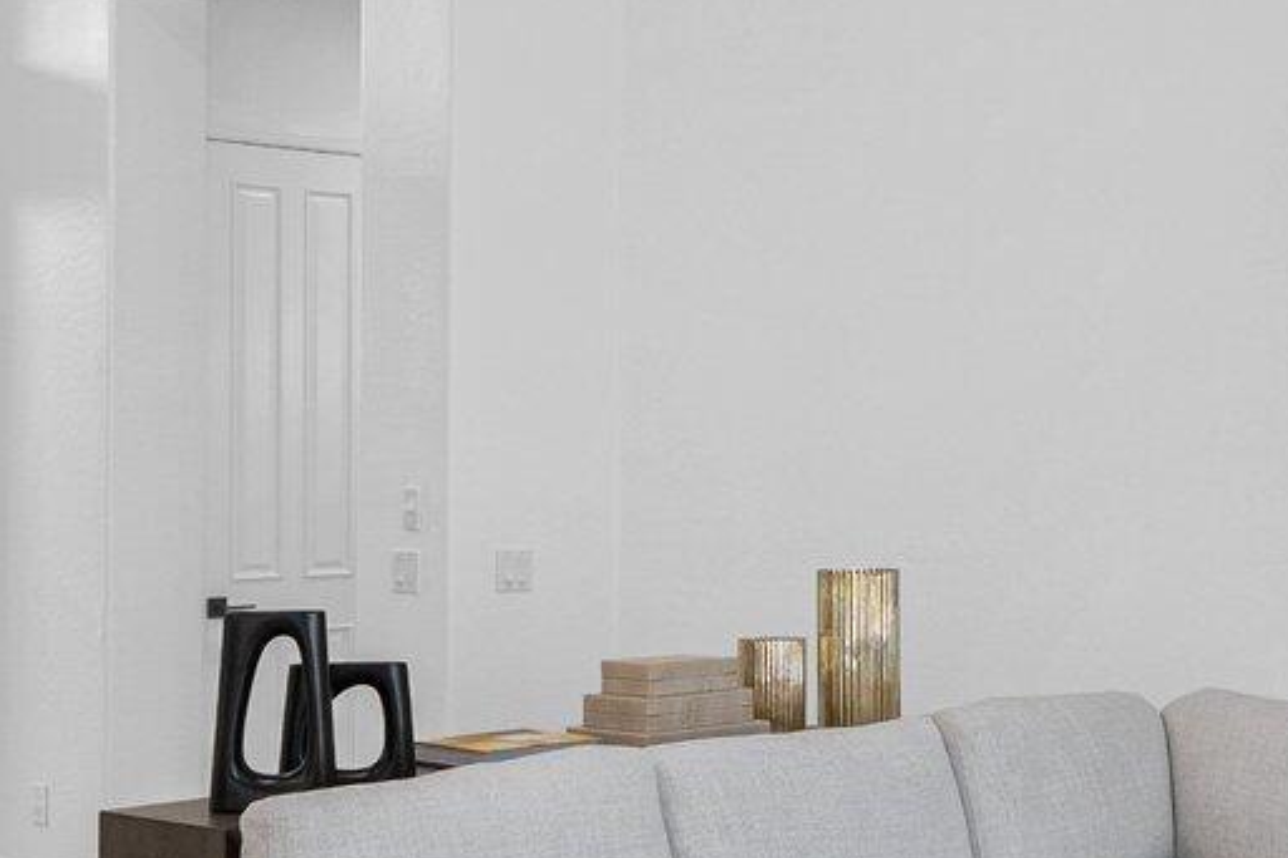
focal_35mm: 68
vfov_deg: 20.0
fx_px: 2432
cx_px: 1124
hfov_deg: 28.7
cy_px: 396
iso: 640
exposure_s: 1/40
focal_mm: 17
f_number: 4.4
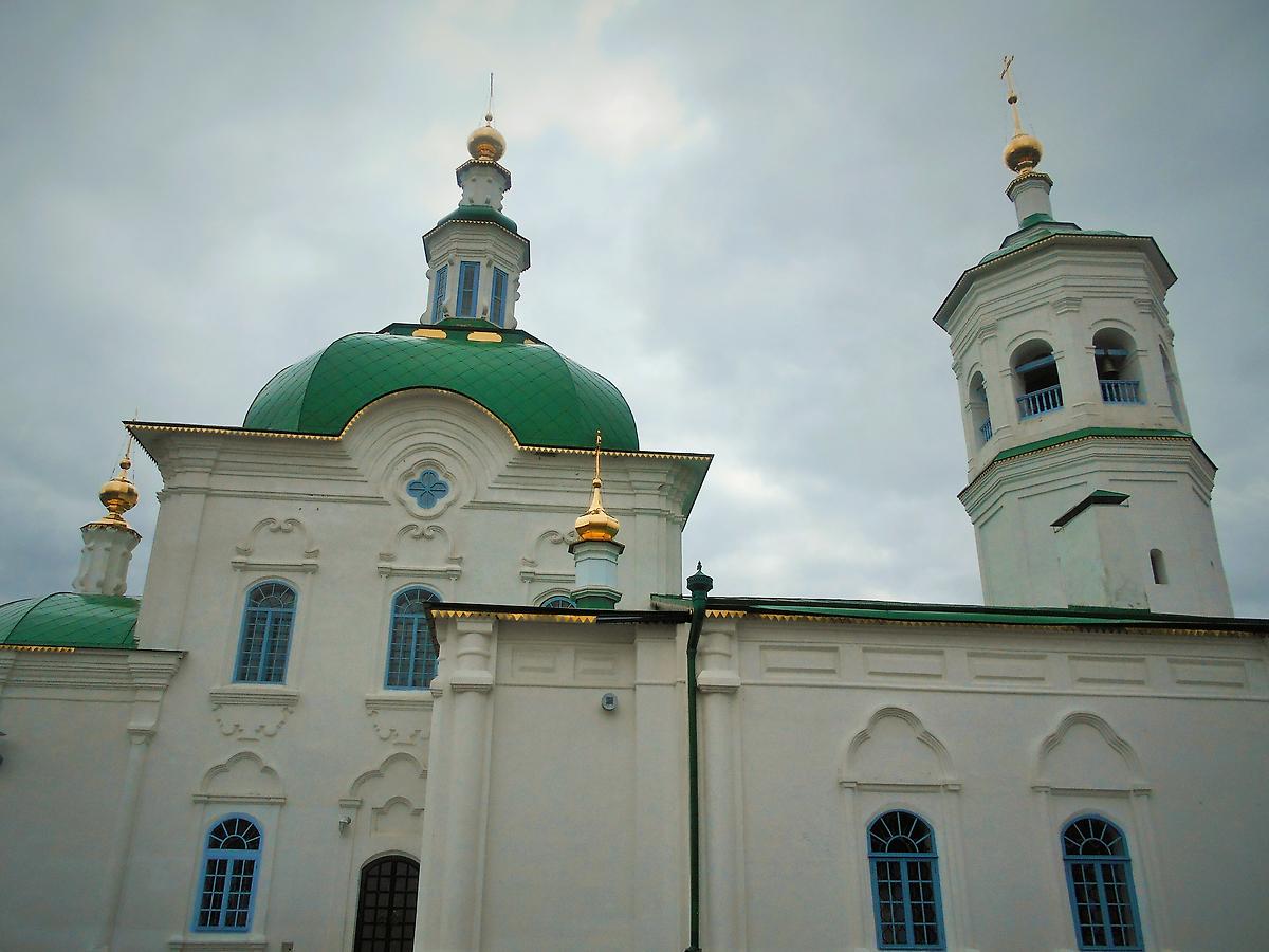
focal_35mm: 26
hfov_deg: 67.3
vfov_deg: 53.1
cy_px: 476
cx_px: 634
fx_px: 953
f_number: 3.2
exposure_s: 1/1600
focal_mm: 4.6
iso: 80
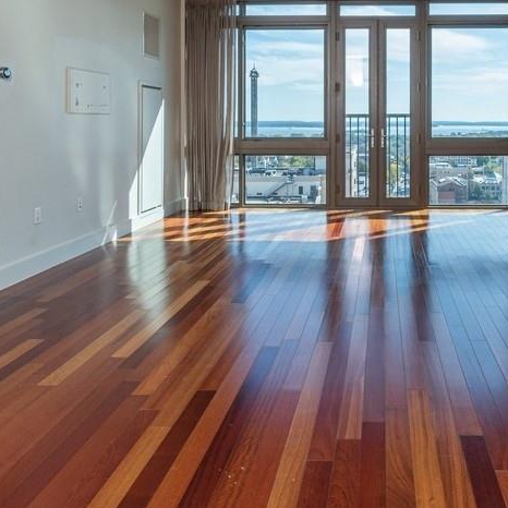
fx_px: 465
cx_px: 363
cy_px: 144
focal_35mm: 28
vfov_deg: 55.3
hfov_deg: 55.3
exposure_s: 1/60
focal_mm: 10
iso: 200
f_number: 10
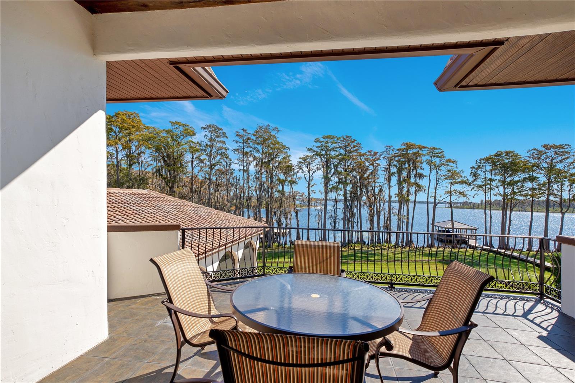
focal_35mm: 16
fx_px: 255
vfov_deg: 73.7
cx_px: 288
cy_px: 192
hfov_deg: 96.7
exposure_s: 1/400
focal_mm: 16
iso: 100
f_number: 6.3
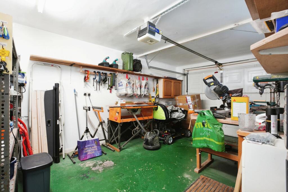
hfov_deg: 96.7
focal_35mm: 16
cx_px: 144
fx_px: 128
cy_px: 96
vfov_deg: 73.8
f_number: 9
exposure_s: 1/5
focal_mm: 16
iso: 800
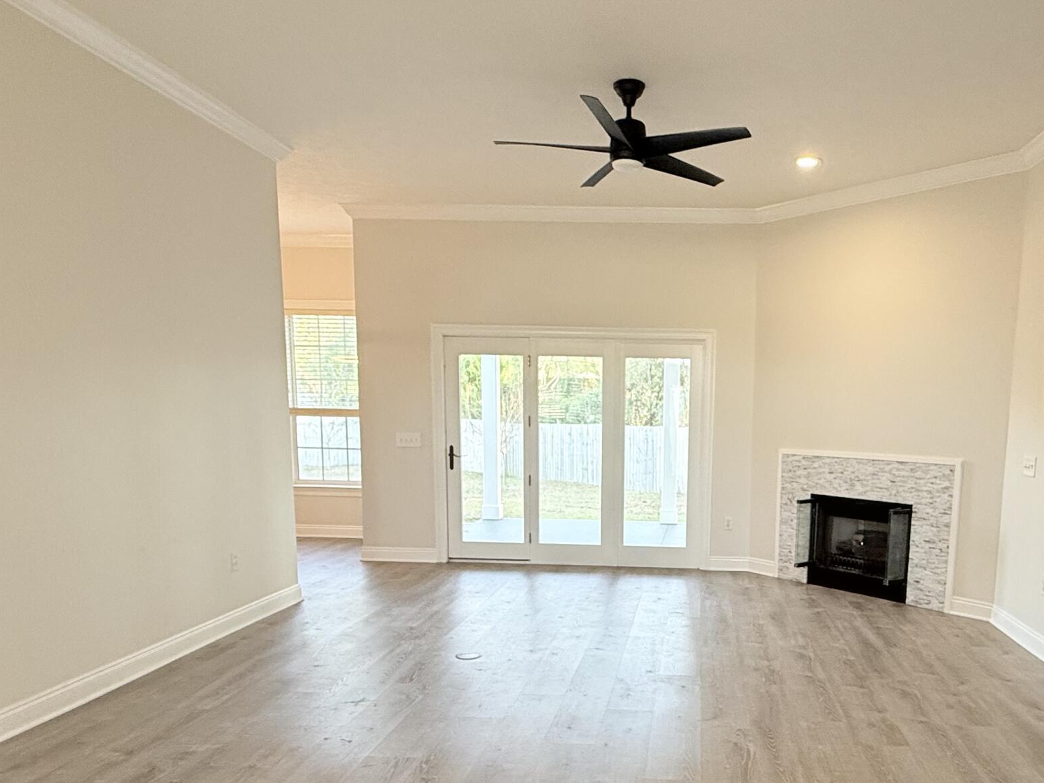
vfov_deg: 50.3
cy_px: 528
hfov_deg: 64.0
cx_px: 676
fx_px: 814
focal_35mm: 27
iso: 250
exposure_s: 1/120
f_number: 2.2
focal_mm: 2.22
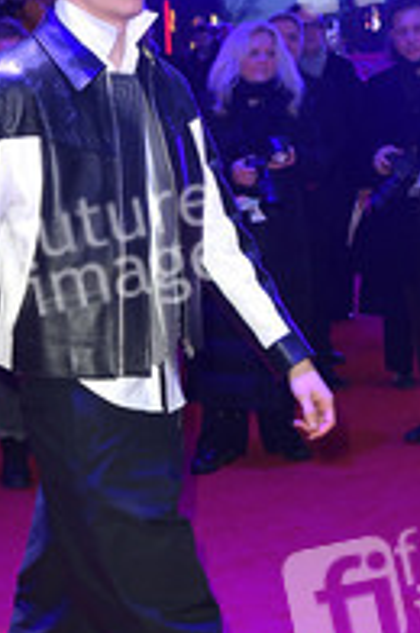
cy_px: 423
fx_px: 1580
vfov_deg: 22.6
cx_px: 155
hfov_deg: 15.1
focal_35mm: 90
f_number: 5.6
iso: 1600
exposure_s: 1/250
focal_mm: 44
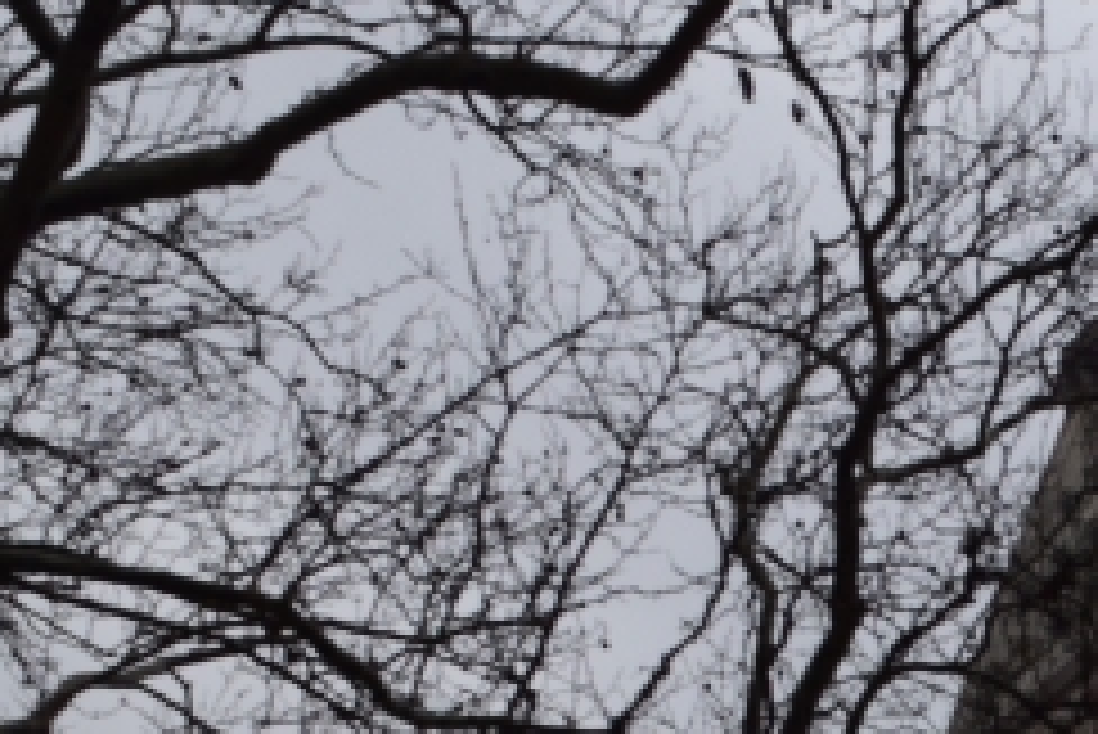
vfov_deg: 8.8
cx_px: 1548
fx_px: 4608
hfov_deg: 13.0
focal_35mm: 151
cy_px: 1225
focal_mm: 24
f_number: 8
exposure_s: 1/60
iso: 500
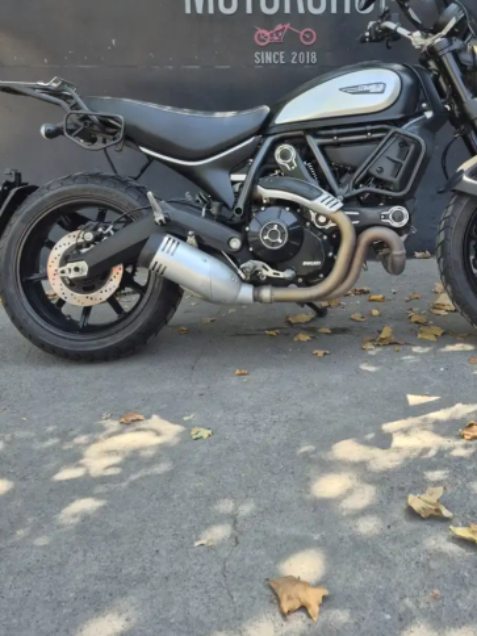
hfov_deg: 37.4
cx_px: 305
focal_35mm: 38
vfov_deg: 47.5
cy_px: 172
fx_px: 698
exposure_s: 1/217
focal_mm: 5.4
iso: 25
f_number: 1.8
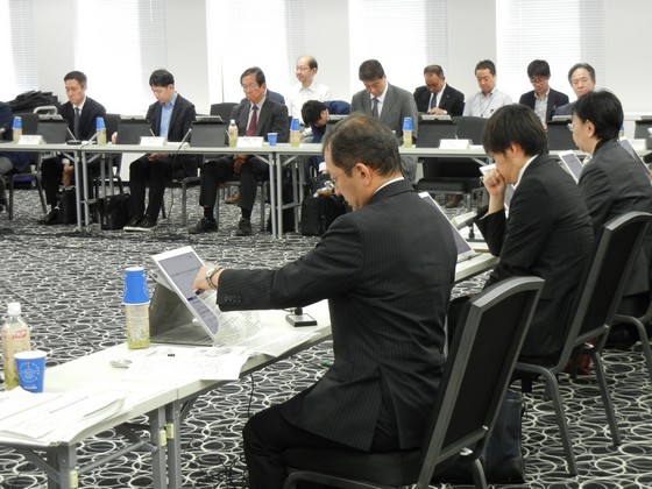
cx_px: 326
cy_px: 244
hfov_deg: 25.3
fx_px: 1450
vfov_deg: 19.1
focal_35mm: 77
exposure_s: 1/16.5
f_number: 4.3
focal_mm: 13.9
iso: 400
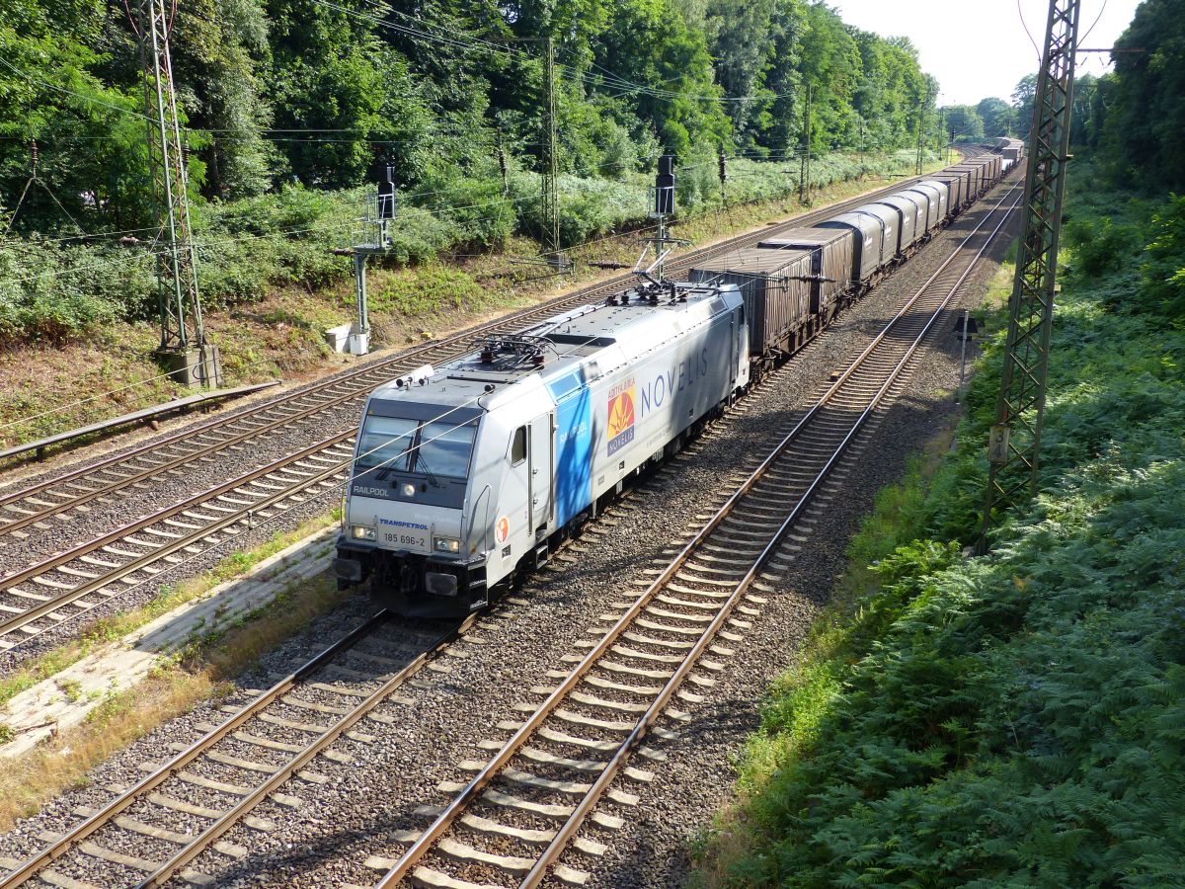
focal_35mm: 35
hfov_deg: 52.6
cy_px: 444
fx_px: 1198
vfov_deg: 40.7
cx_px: 592
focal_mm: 6.3
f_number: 2.8
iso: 100
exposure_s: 1/640
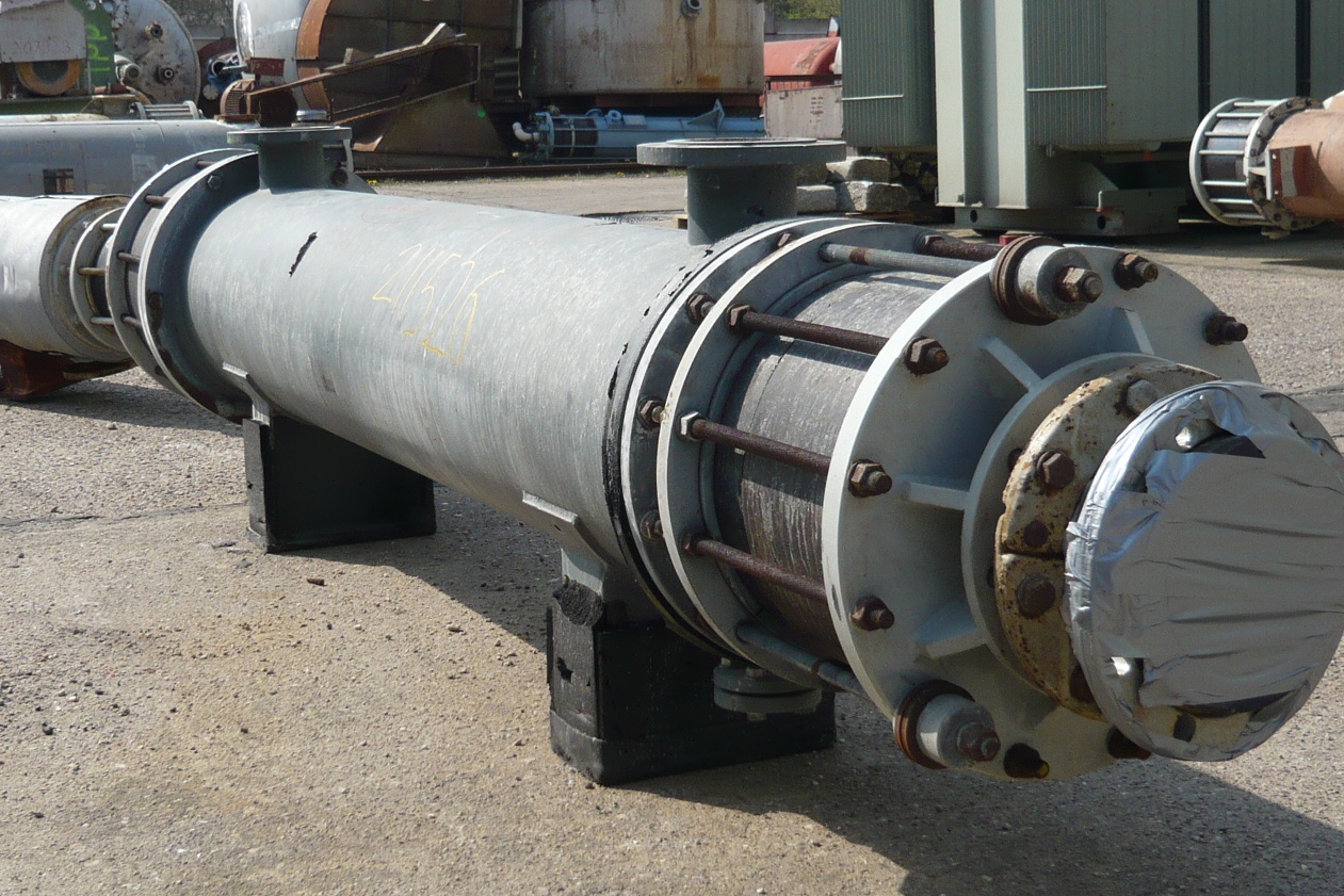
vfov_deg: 23.8
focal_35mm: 57
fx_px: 2128
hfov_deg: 35.0
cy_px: 470
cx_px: 681
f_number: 3.1
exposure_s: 1/1000
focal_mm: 5.8
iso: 100
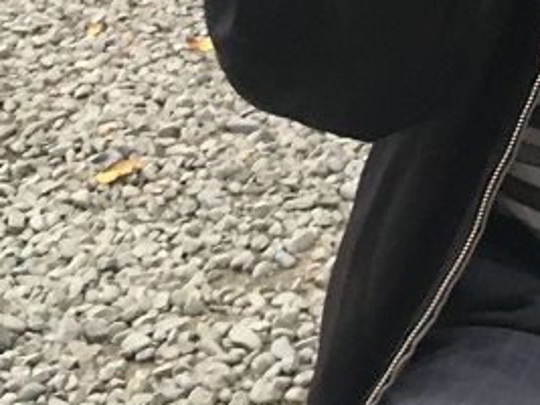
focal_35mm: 112
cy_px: -369
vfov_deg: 12.0
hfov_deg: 16.4
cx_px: 736
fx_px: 1746
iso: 125
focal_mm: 4.15
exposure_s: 1/33
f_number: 2.2
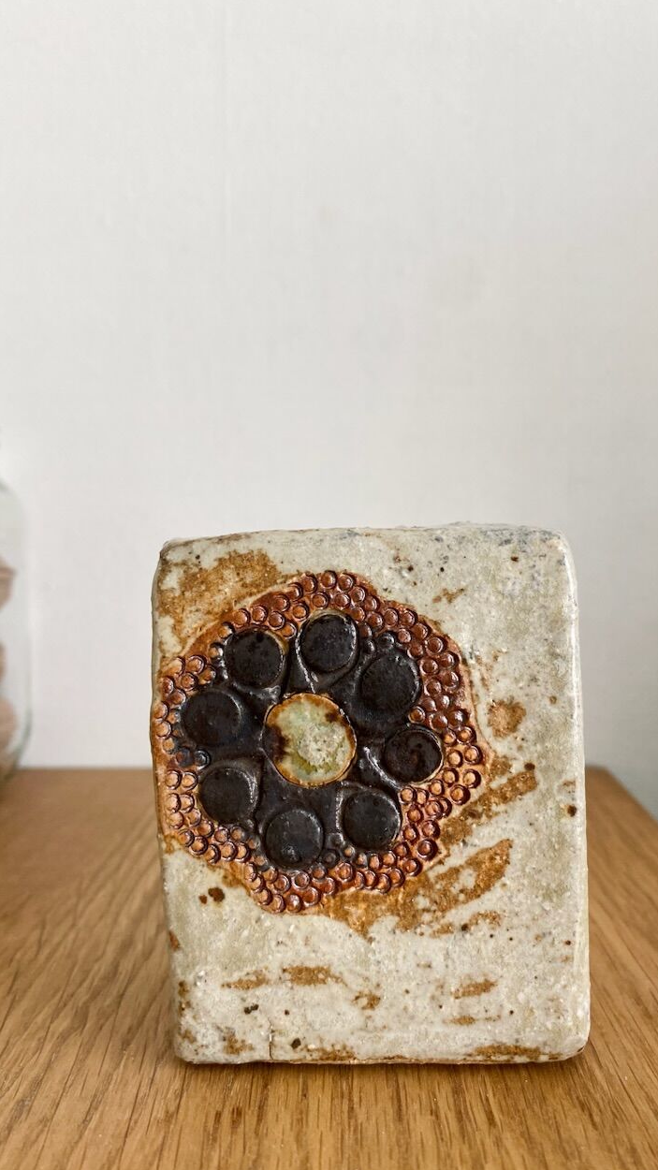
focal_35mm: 29
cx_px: 358
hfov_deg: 40.1
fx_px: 900
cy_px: 580
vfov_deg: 66.1
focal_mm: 4.25
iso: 80
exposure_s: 1/122
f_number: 1.8
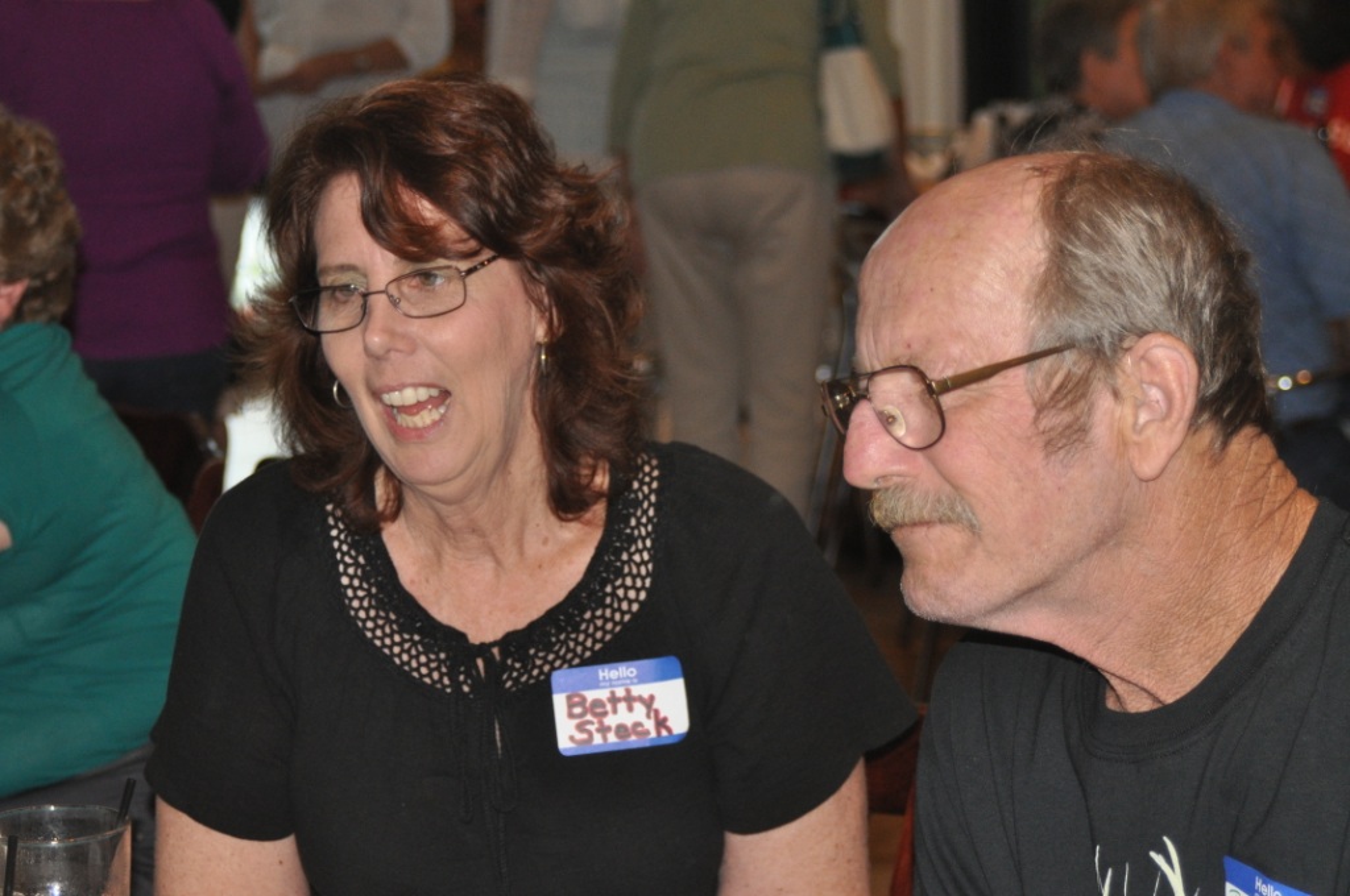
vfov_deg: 13.4
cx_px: 675
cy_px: 448
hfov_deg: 20.0
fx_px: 3820
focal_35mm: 102
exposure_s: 1/60
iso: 800
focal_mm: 68
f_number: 5.3
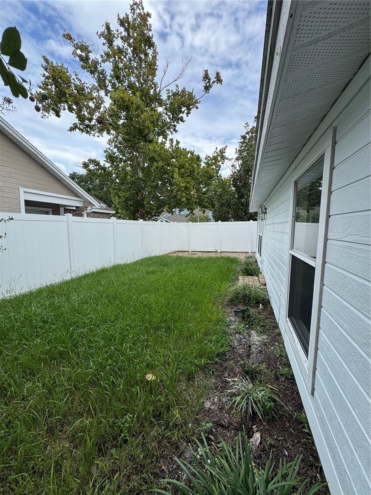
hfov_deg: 85.7
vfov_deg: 102.1
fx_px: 200
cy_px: 248
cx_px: 186
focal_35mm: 14
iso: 50
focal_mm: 2.22
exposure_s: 1/605
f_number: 2.2
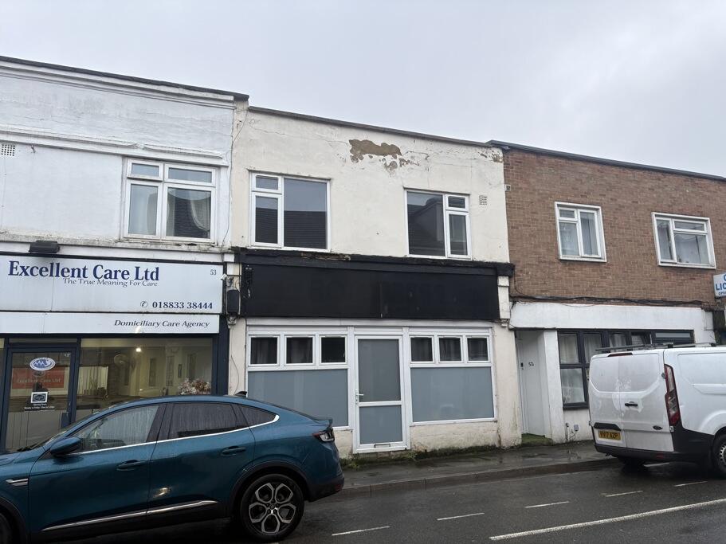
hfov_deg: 67.3
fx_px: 545
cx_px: 363
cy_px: 272
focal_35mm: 26
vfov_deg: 53.1
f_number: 1.6
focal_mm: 5.96
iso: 40
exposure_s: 1/175
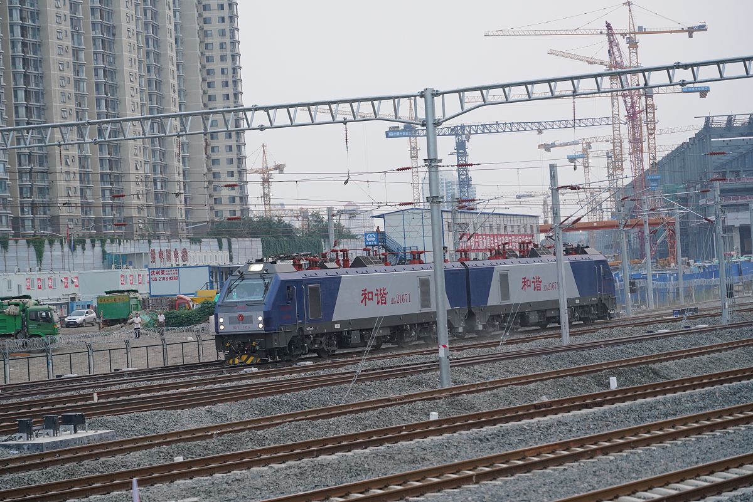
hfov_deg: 19.4
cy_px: 251
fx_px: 2197
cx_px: 376
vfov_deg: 13.1
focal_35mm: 105
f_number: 5
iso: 2000
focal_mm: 105
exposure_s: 1/640
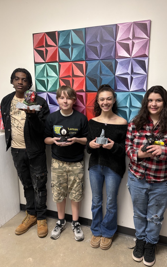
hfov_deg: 44.5
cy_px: 135
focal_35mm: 28
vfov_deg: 66.5
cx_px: 88
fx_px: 204
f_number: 1.6
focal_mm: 5.96
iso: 160
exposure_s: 1/59
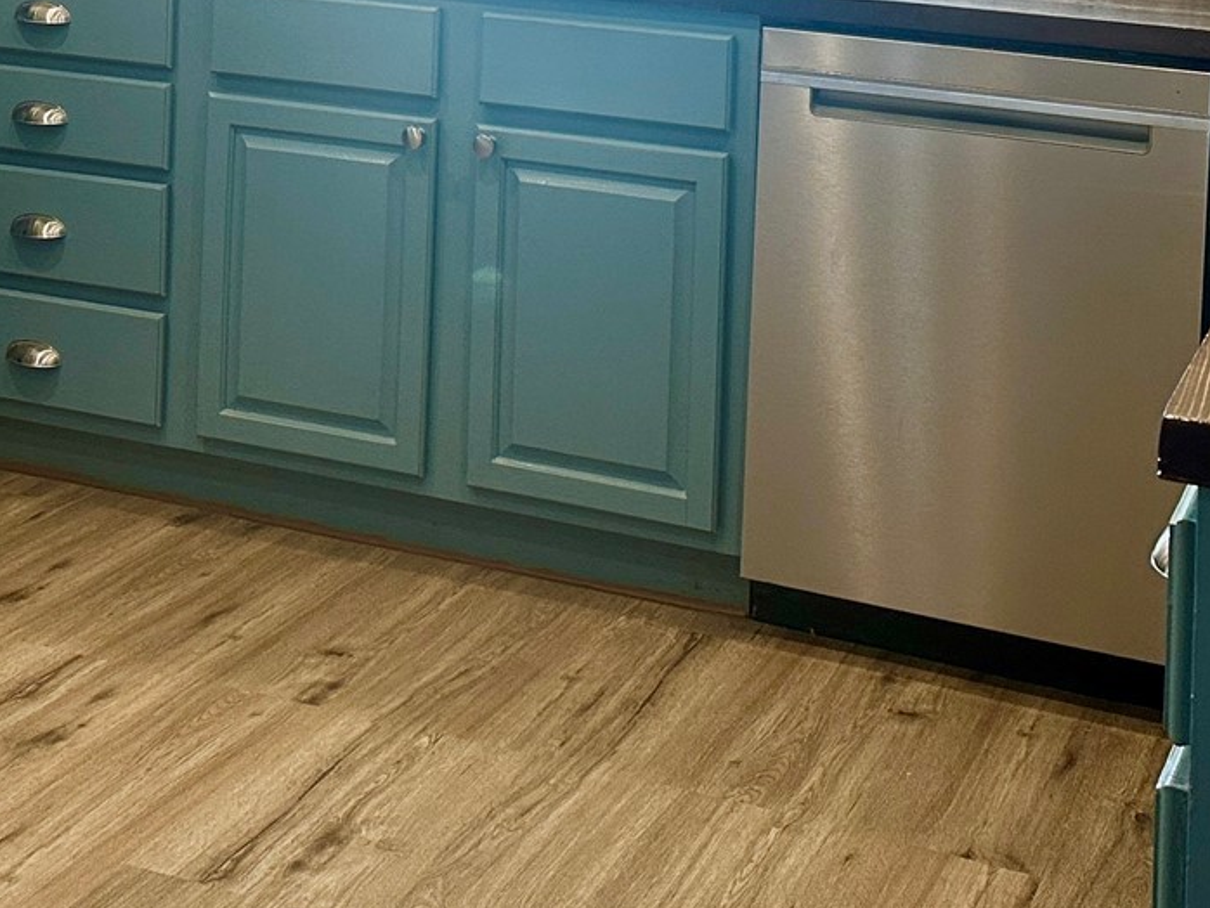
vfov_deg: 20.9
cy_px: -152
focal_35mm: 66
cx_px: 550
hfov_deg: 29.4
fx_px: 2308
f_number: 1.78
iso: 125
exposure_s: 1/60
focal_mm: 6.86
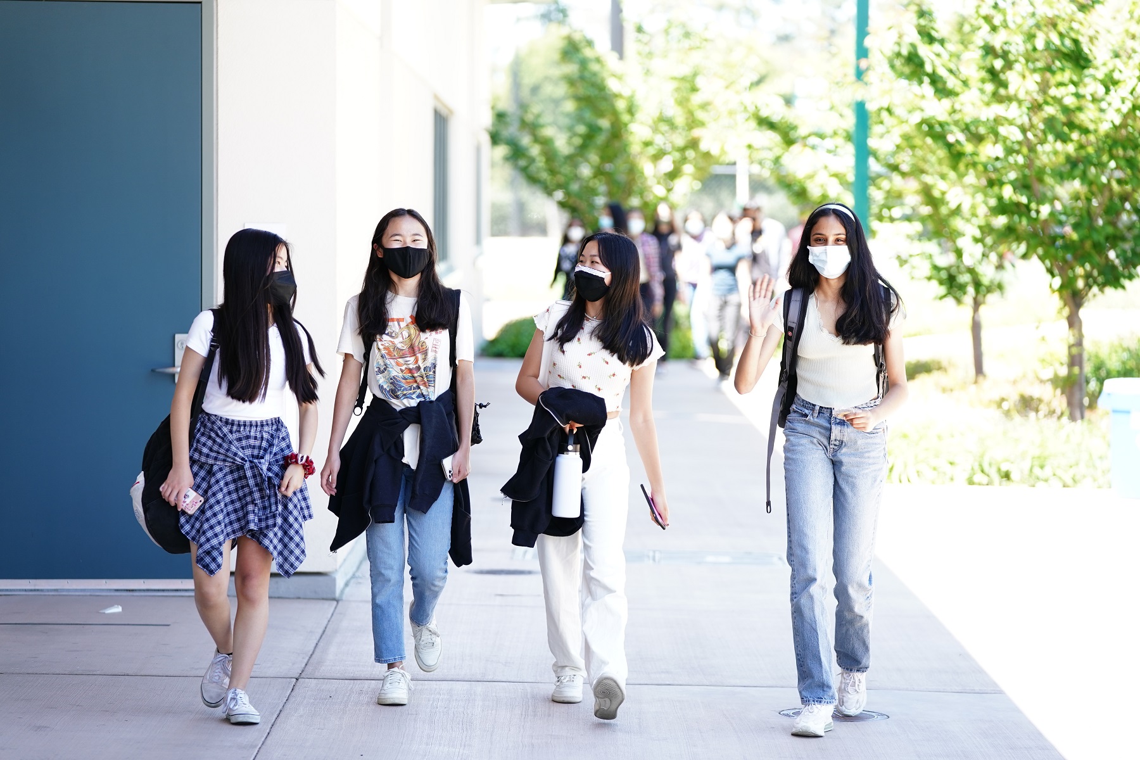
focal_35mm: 127
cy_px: 380
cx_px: 570
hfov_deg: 16.1
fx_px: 4021
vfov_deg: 10.8
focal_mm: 127
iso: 400
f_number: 2.8
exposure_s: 1/400
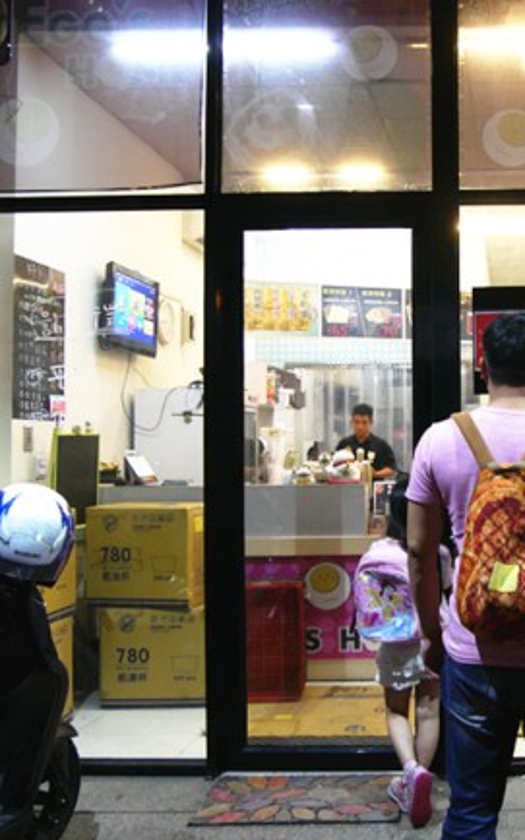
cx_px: 519
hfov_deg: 29.3
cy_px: 414
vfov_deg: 48.2
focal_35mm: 41
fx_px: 939
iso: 1250
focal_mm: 14
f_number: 4.5
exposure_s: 1/30
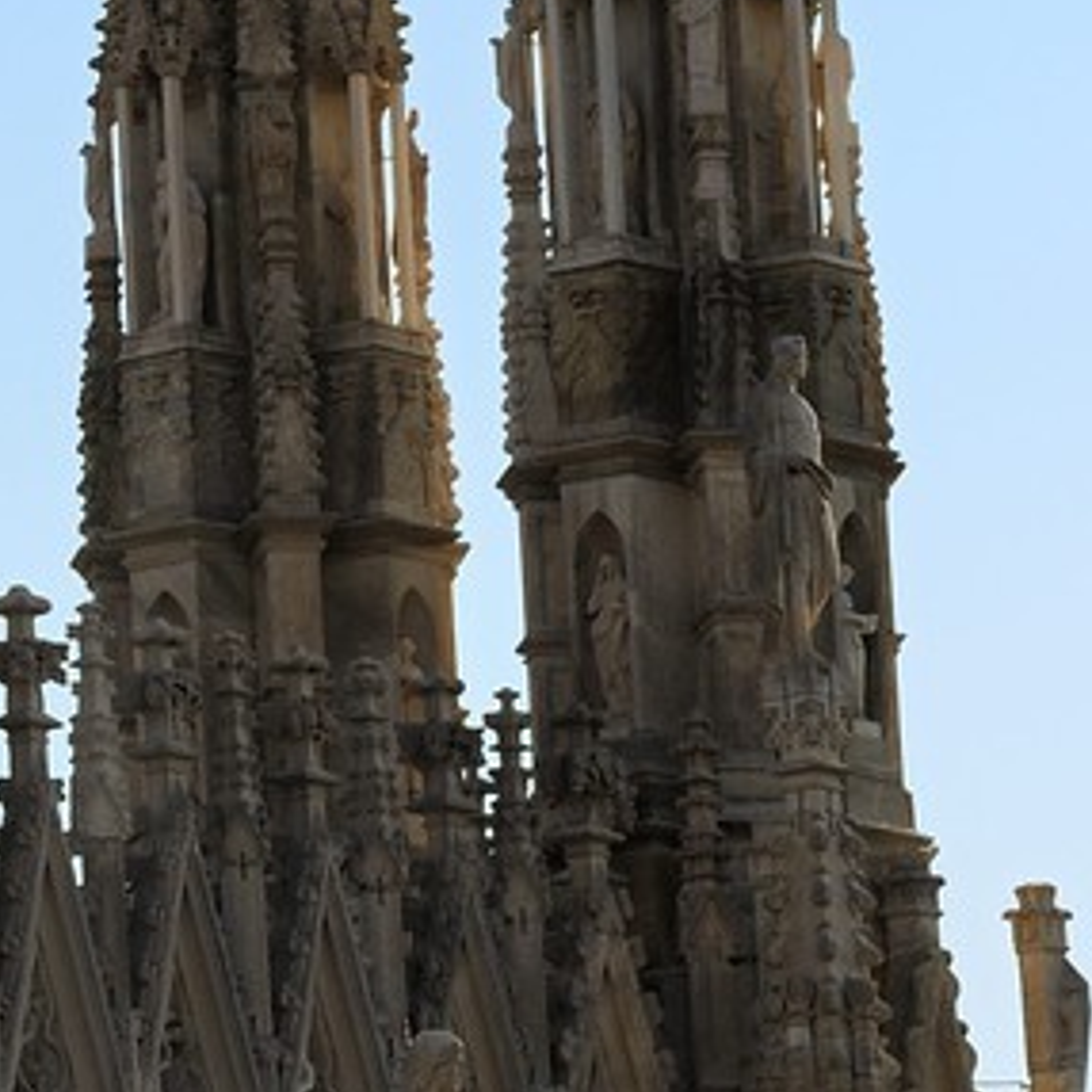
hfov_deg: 3.6
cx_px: -1871
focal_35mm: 484
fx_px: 17274
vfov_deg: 3.6
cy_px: -641
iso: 200
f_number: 14
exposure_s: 1/200
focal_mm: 102
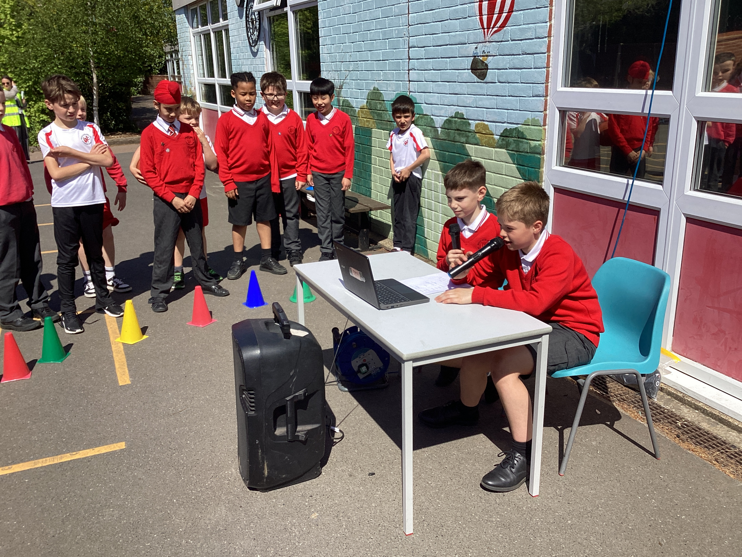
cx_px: 371
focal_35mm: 31
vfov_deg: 45.4
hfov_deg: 58.4
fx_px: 664
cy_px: 278
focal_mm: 3.3
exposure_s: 1/1631
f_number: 2.4
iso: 25
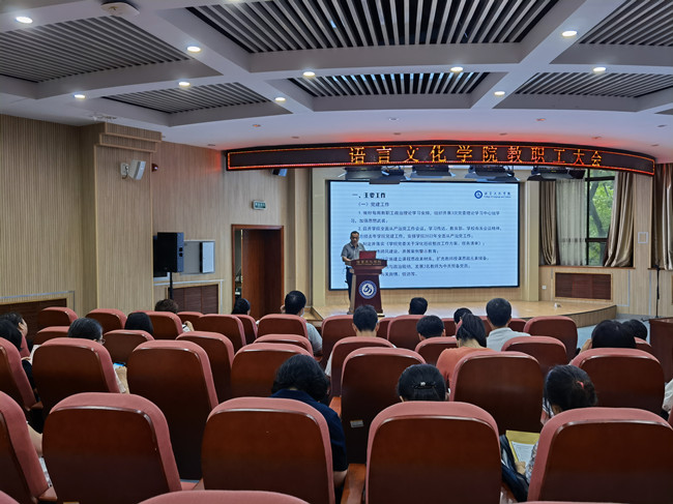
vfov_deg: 48.2
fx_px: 564
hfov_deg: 61.7
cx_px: 336
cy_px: 252
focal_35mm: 29
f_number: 1.9
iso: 160
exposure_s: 1/100
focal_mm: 6.67
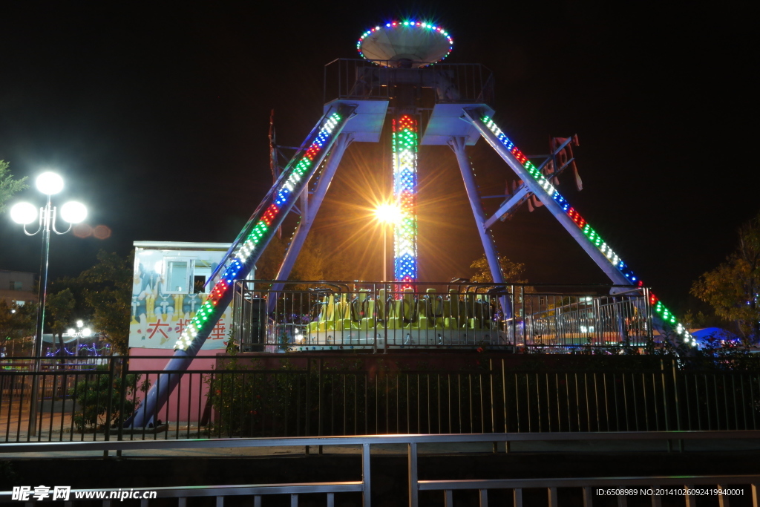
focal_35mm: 30
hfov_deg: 61.9
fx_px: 633
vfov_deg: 43.6
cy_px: 254
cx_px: 380
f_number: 22
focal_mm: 20
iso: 800
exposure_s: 8
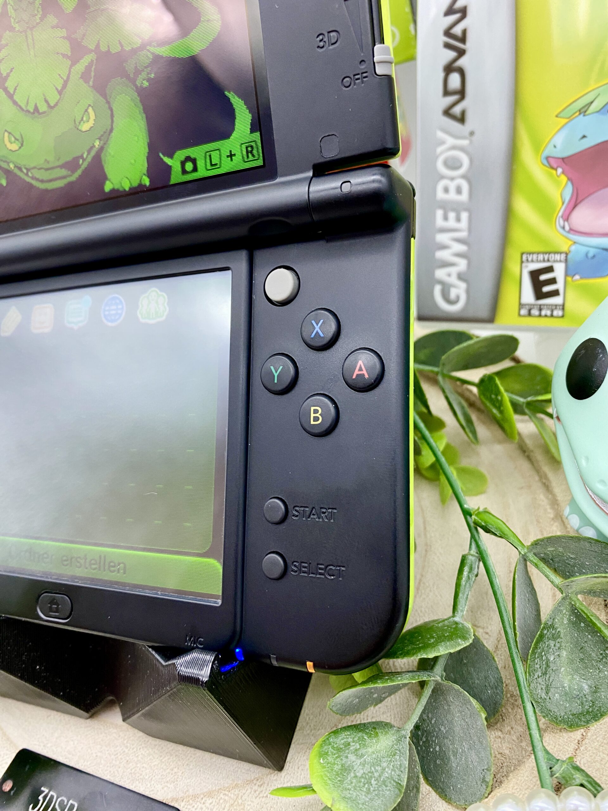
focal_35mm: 25
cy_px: 406
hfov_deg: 54.9
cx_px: 304
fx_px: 585
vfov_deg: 69.4
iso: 200
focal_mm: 4.25
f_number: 1.8
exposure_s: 1/60
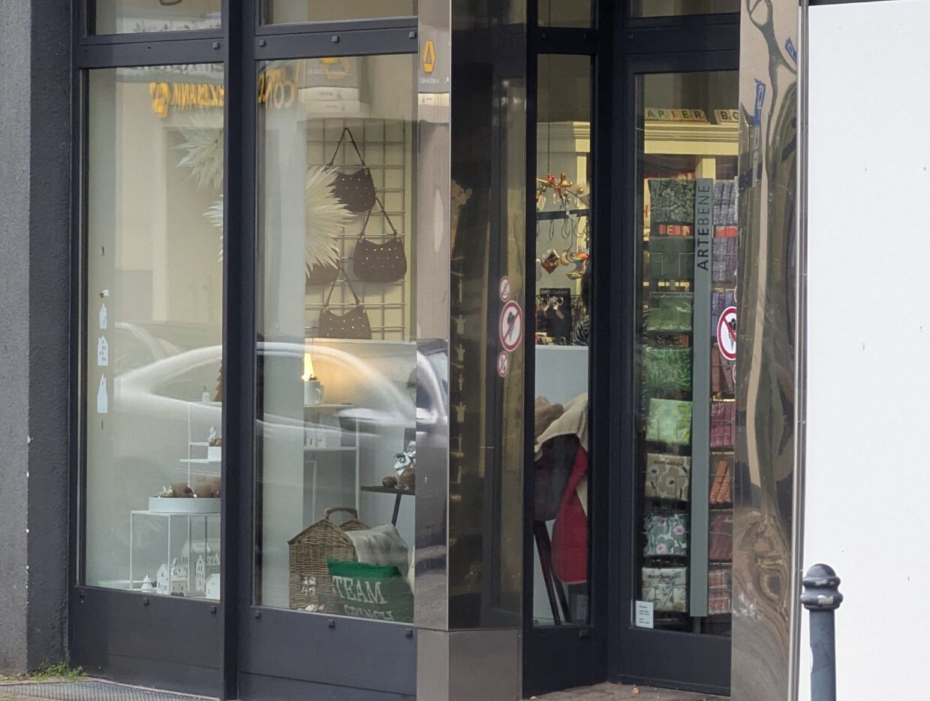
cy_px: 286
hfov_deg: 9.0
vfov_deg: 6.8
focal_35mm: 219
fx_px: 5892
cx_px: 667
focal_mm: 19
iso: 304
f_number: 3.5
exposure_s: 1/82.6
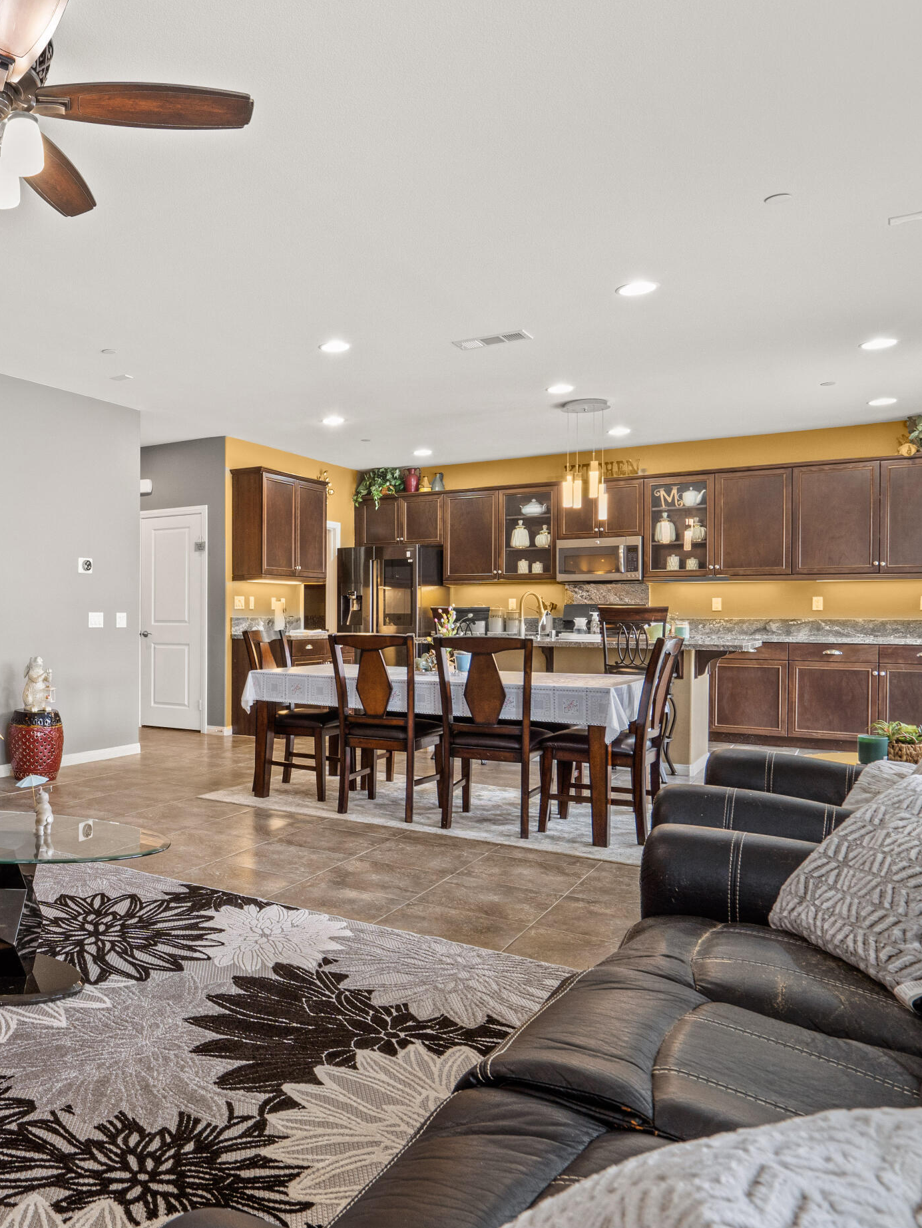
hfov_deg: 49.6
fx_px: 888
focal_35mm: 25
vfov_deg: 69.4
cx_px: 112
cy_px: 620
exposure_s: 1/3
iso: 500
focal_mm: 16
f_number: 9
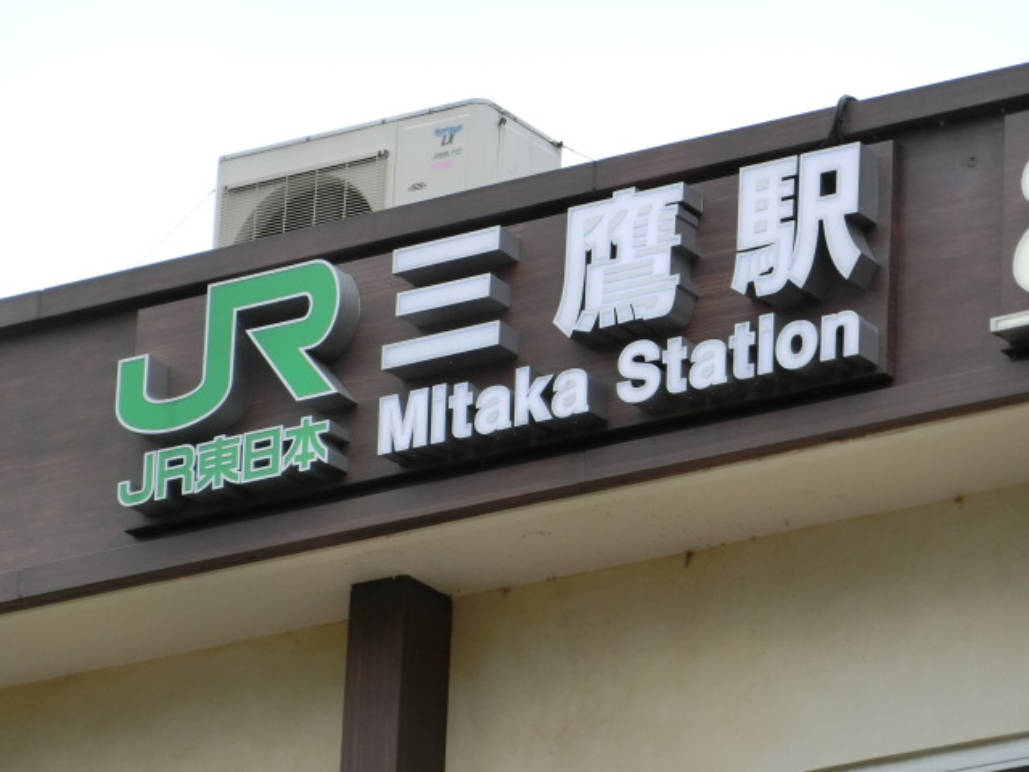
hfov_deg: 6.7
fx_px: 8739
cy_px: 386
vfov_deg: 5.1
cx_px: 514
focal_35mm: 294
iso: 400
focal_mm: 52.5
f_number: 5.8
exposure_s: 1/320
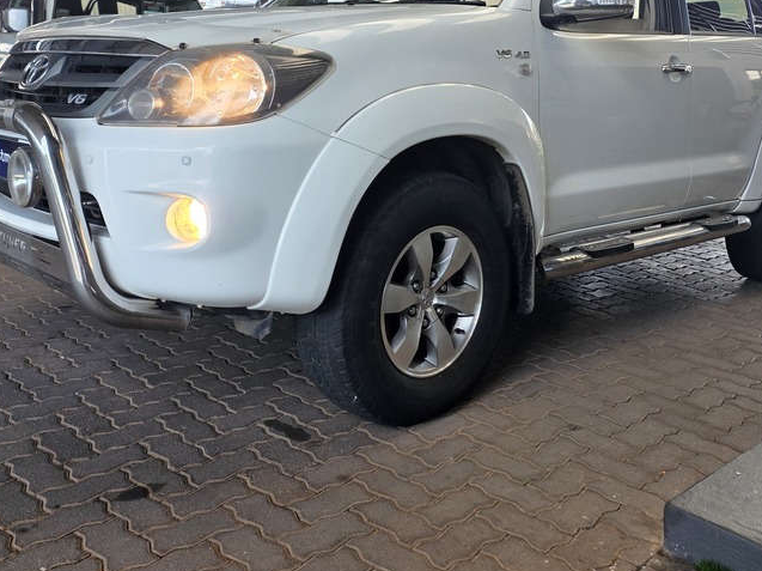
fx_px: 814
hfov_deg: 50.2
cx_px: 378
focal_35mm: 37
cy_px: 138
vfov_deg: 37.6
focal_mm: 6.25
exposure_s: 1/180
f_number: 1.7
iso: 50
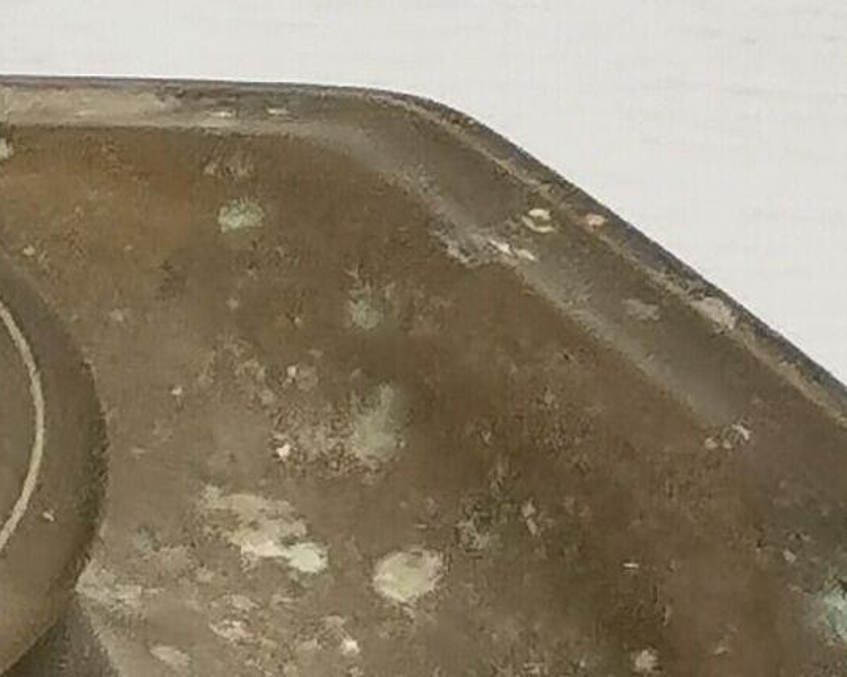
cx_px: -330
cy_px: -409
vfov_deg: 3.5
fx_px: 10974
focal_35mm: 438
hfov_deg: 4.4
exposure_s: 1/100
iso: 160
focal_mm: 5.58
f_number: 1.8
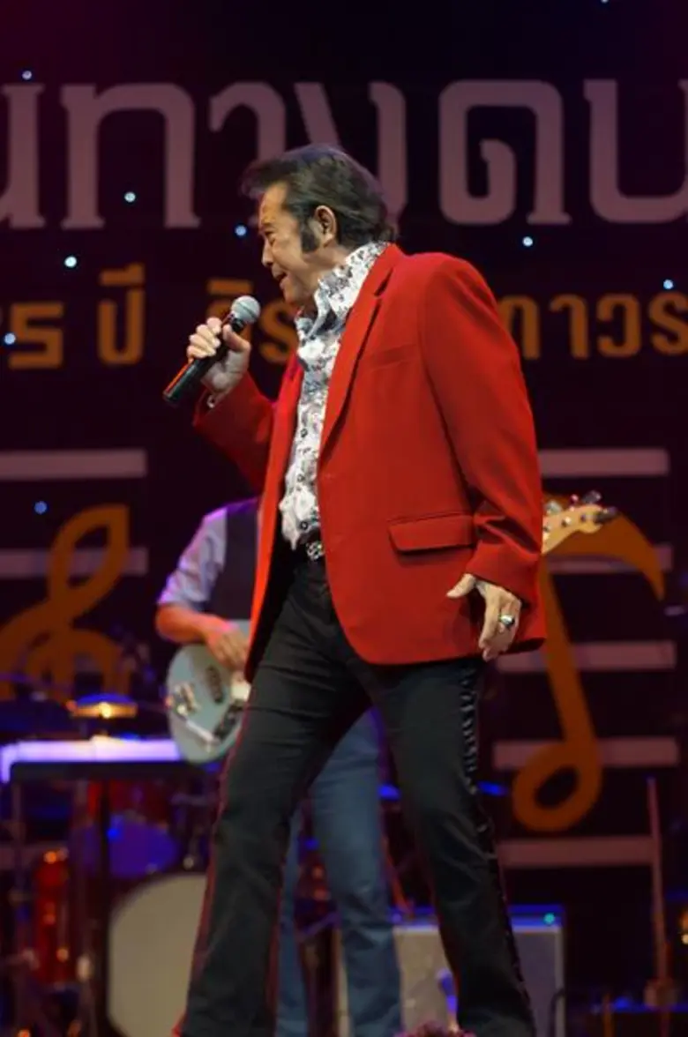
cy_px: 518
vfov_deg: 16.1
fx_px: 3668
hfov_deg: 10.7
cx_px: 344
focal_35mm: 128
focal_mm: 85
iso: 400
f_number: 2.8
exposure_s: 1/60
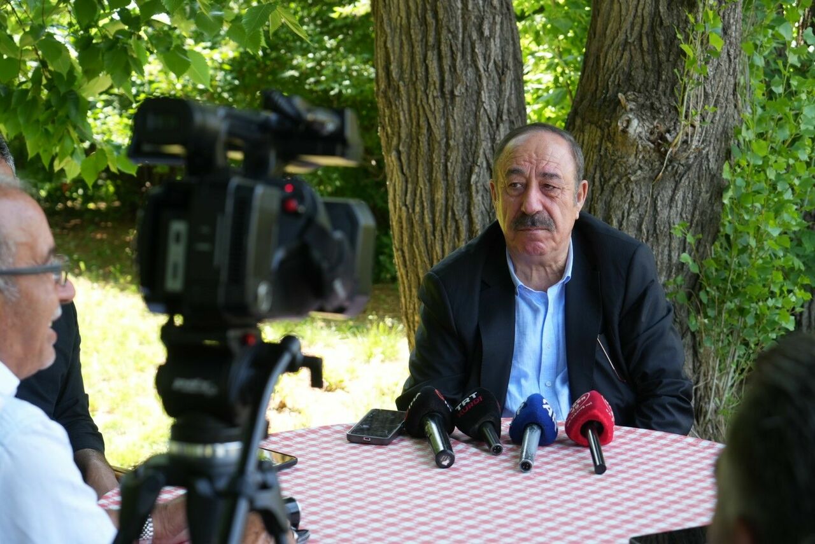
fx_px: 1518
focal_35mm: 67
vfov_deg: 20.3
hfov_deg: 30.1
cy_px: 272
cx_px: 408
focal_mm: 67
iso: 500
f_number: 5.6
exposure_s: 1/200
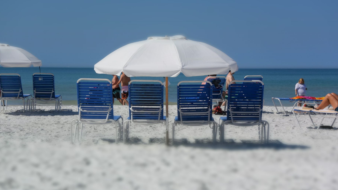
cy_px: 88
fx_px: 851
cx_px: 167
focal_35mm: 95
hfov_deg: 22.5
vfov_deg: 12.7
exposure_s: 1/2000
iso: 160
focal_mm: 30
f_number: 5.6
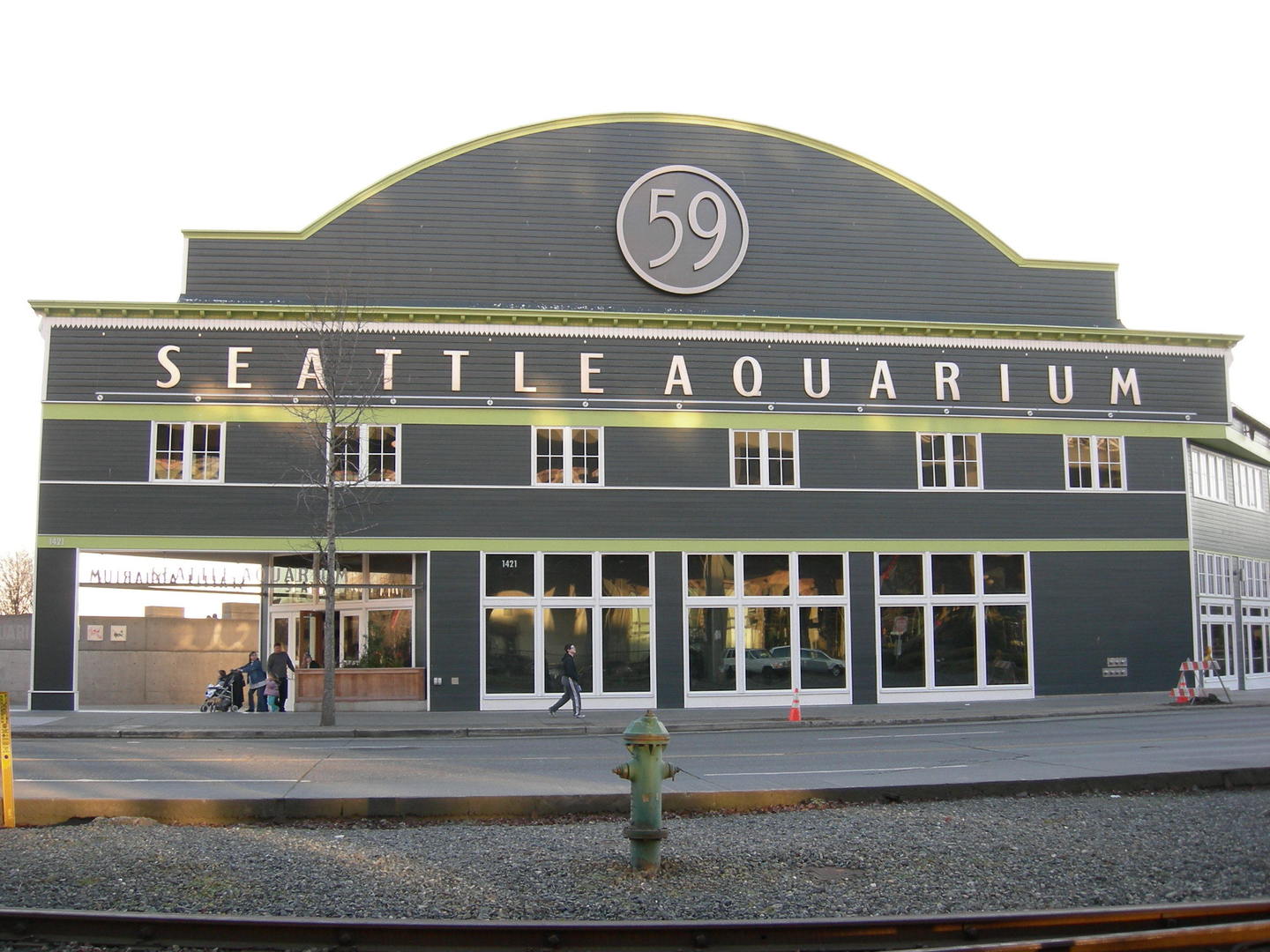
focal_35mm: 36
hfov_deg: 51.4
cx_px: 635
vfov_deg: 39.7
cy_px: 476
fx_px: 1321
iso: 64
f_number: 3
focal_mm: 7.5
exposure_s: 1/70.4
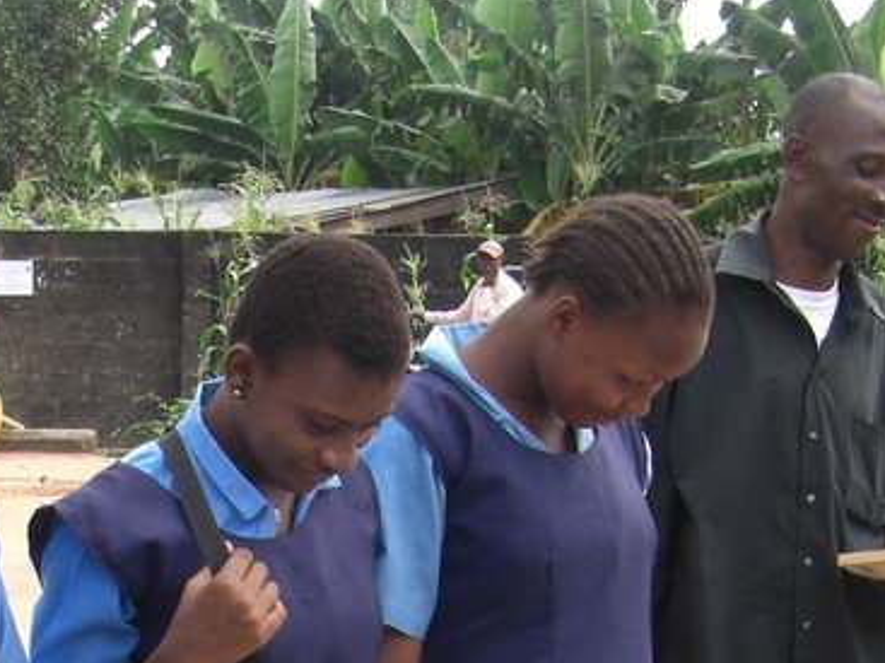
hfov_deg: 18.4
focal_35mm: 106
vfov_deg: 13.5
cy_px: 837
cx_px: 198
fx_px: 2709
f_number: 3.4
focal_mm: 6.3
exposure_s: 1/160
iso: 64
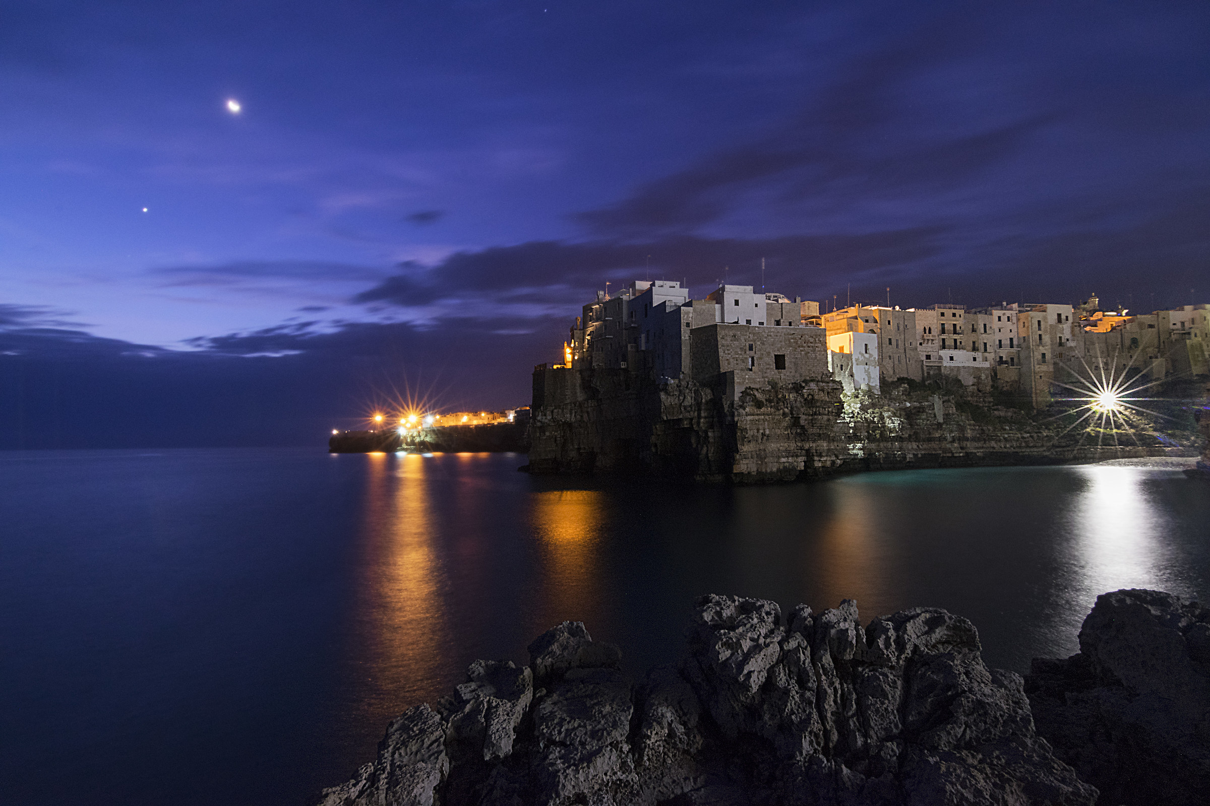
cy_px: 403
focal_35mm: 18
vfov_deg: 67.4
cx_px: 605
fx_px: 605
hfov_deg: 90.0
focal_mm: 12
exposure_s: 30
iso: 800
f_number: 22
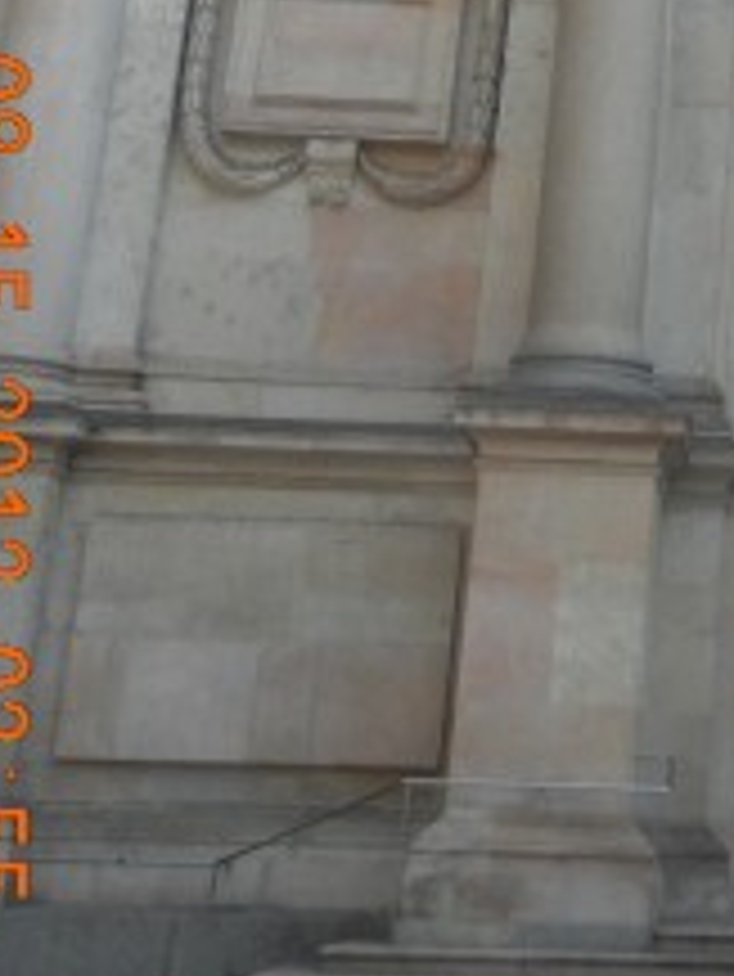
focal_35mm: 106
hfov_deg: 13.4
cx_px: 1013
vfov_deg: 16.4
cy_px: -612
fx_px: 2994
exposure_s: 1/504
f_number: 3.5
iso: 160
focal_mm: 5.4
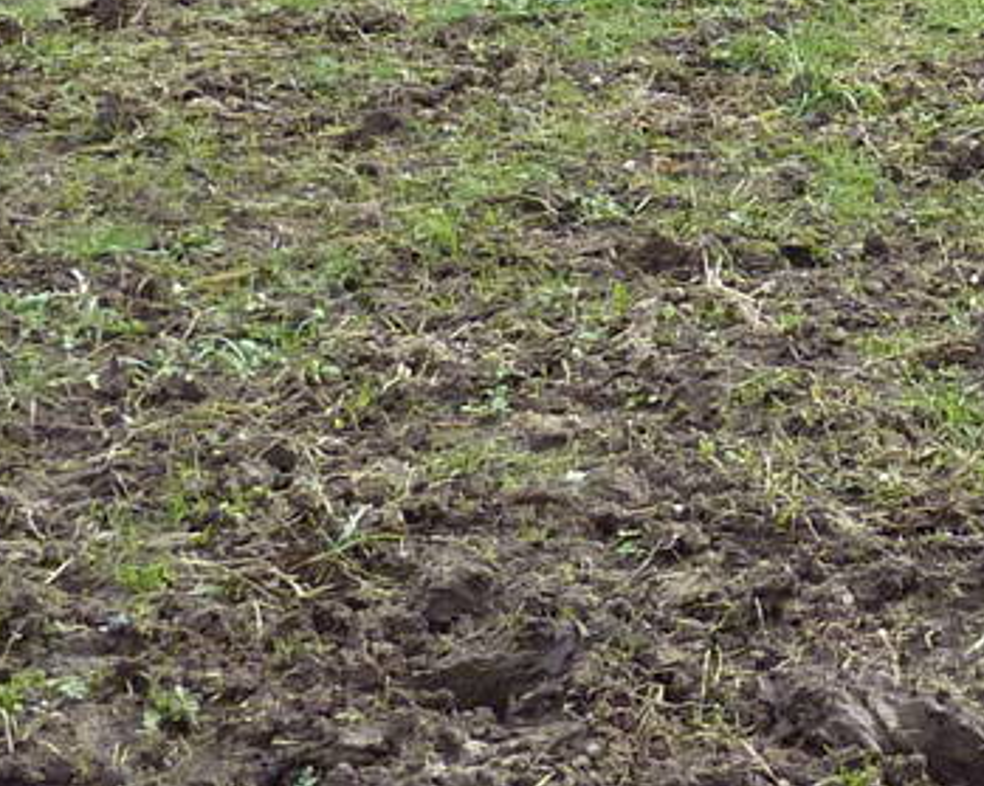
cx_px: 1353
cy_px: -135
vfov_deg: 13.4
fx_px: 3261
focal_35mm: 112
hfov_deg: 16.1
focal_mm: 4.1
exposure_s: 1/500
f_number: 3.3
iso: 250
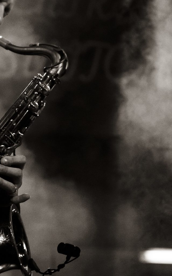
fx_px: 1007
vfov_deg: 15.5
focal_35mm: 134
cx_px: -46
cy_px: 113
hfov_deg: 9.6
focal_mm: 35
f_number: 1.8
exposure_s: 1/1250
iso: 1250
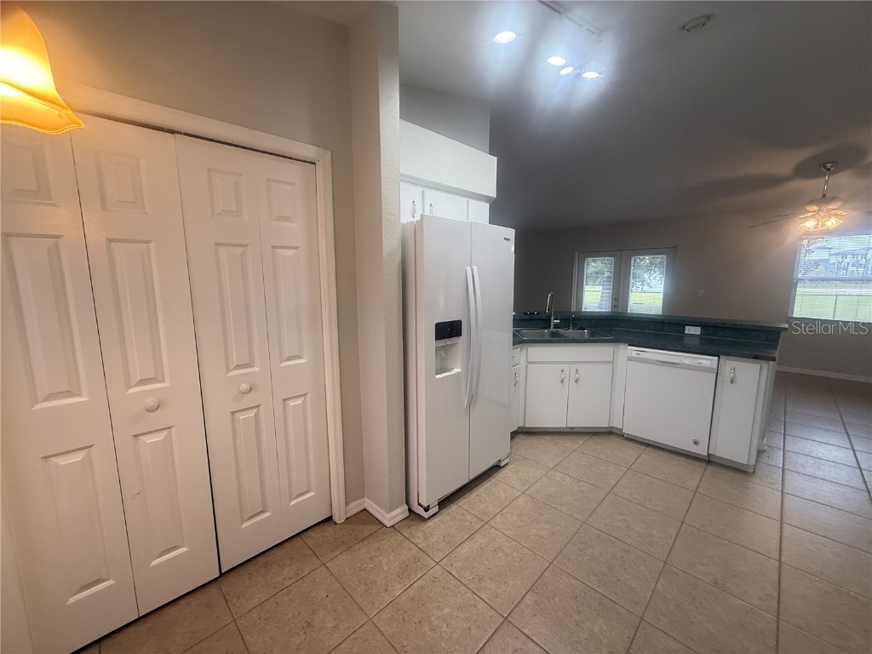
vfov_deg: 85.7
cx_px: 436
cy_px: 327
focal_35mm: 14
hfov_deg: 102.1
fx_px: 353
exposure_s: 1/60
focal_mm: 2.22
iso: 160
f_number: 2.2
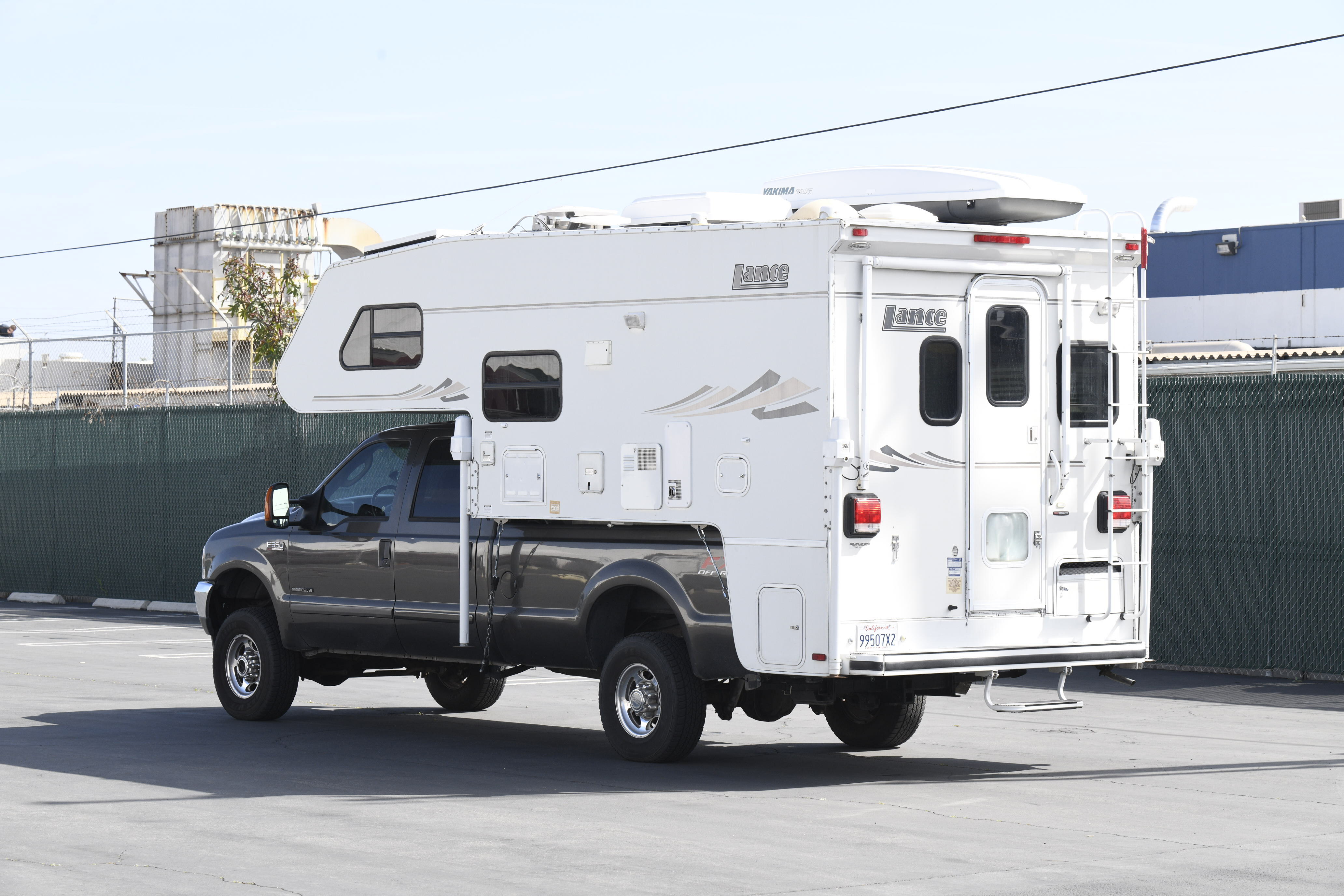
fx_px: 3733
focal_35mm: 100
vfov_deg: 13.7
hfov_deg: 20.4
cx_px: 672
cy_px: 448
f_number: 9
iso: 640
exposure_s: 1/500
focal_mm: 100
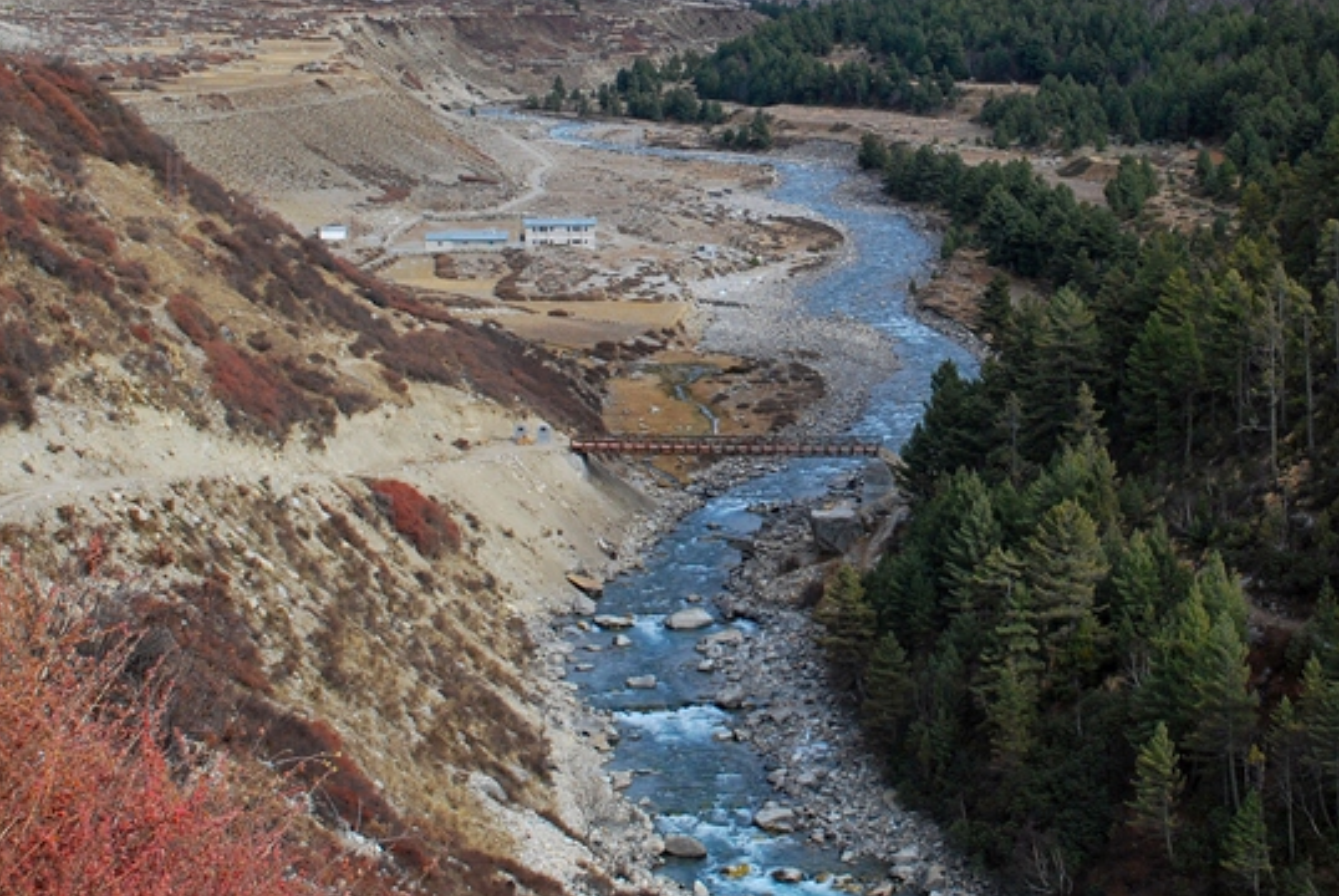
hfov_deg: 25.2
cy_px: 136
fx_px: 2979
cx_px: 876
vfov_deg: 16.9
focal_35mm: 80
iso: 100
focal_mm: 28
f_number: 7.1
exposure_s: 1/125
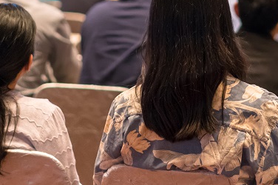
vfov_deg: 4.0
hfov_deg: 6.1
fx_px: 2618
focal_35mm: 339
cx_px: 192
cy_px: -36
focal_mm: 85
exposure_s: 1/50
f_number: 2
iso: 1600
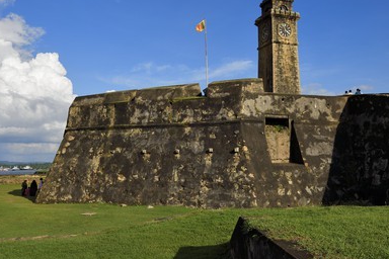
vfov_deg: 37.8
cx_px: 184
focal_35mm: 35
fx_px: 378
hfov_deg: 54.4
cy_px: 120
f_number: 14
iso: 200
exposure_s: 1/200
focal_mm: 32
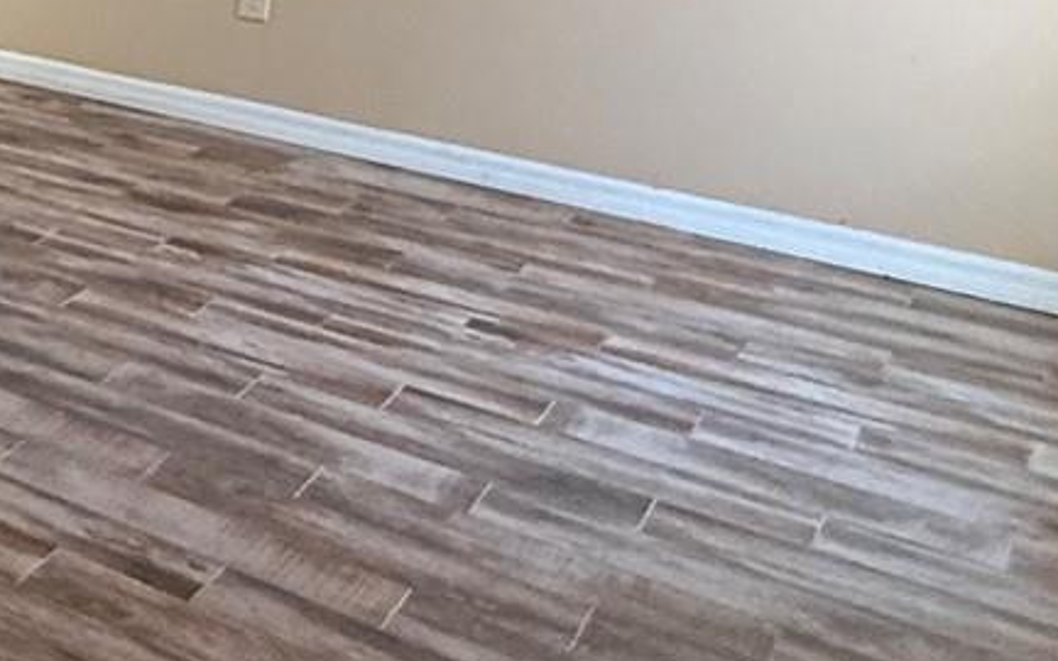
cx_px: -676
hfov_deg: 24.5
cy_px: -49
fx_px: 1586
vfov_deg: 22.4
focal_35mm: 55
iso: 400
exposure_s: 1/60
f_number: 2.2
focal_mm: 2.22
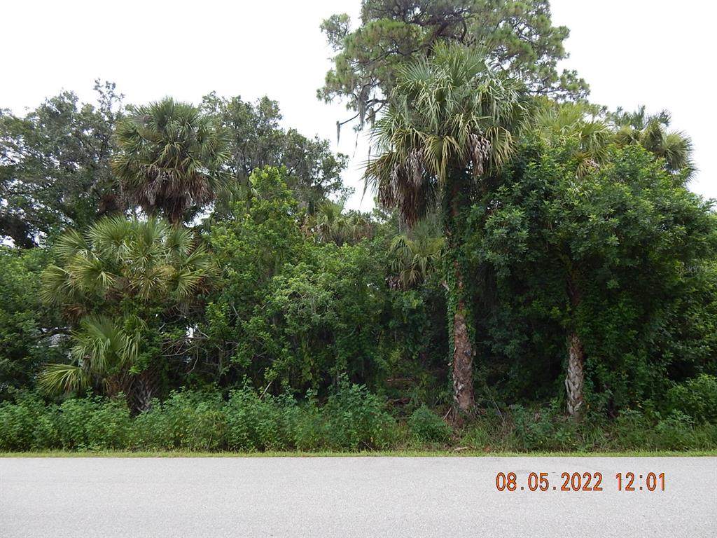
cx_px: 358
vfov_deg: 61.1
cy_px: 269
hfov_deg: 76.4
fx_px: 456
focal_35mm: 22
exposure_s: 1/250
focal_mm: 4
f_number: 3
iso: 125
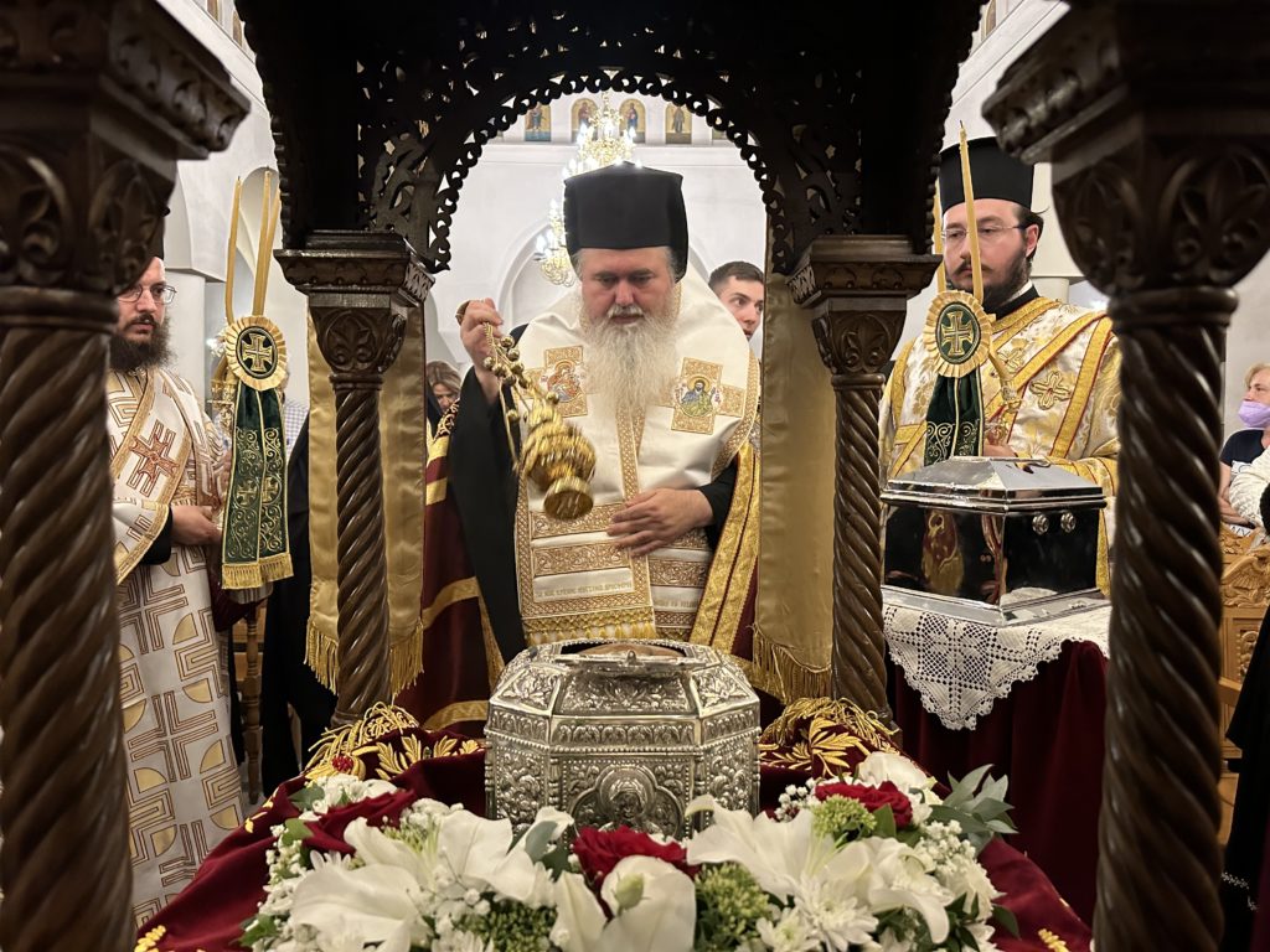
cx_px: 635
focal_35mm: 24
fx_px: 881
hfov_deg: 71.6
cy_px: 476
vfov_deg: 56.8
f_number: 1.78
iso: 640
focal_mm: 6.86
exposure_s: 1/33
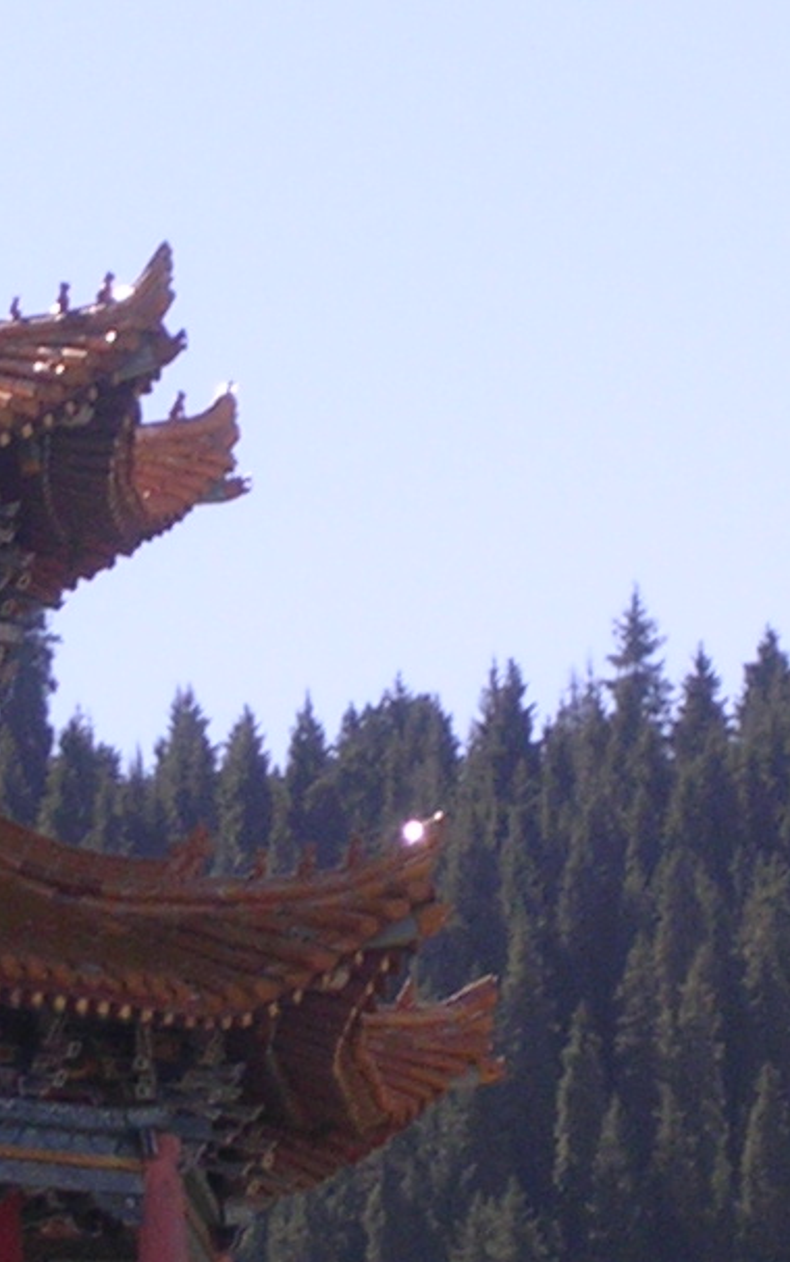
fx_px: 14141
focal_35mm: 411
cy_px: 516
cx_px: 295
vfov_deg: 5.1
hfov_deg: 3.2
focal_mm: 17.4
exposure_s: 1/250
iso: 50
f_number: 4.9
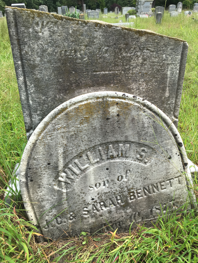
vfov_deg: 61.7
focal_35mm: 29
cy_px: 132
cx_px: 99
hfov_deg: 48.2
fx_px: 221
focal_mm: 4.15
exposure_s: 1/693
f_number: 2.2
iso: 25
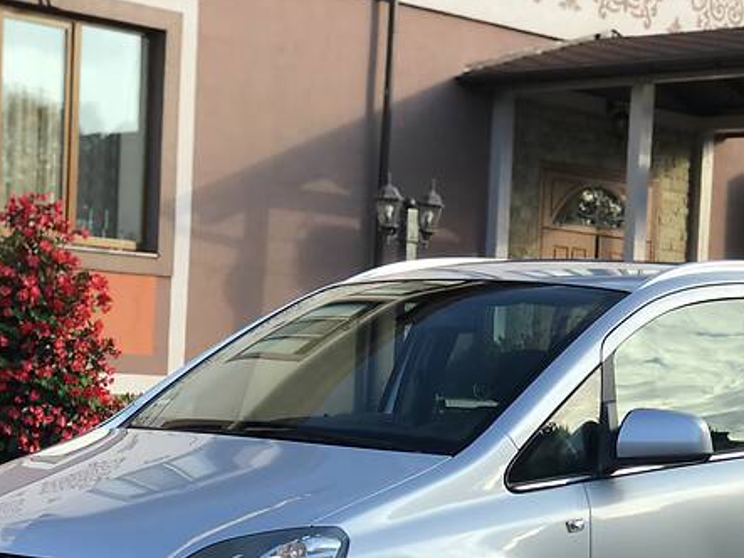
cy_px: 497
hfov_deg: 19.0
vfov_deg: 14.2
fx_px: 2213
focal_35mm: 103
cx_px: 485
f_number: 2.8
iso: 20
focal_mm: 6.6
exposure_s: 1/245
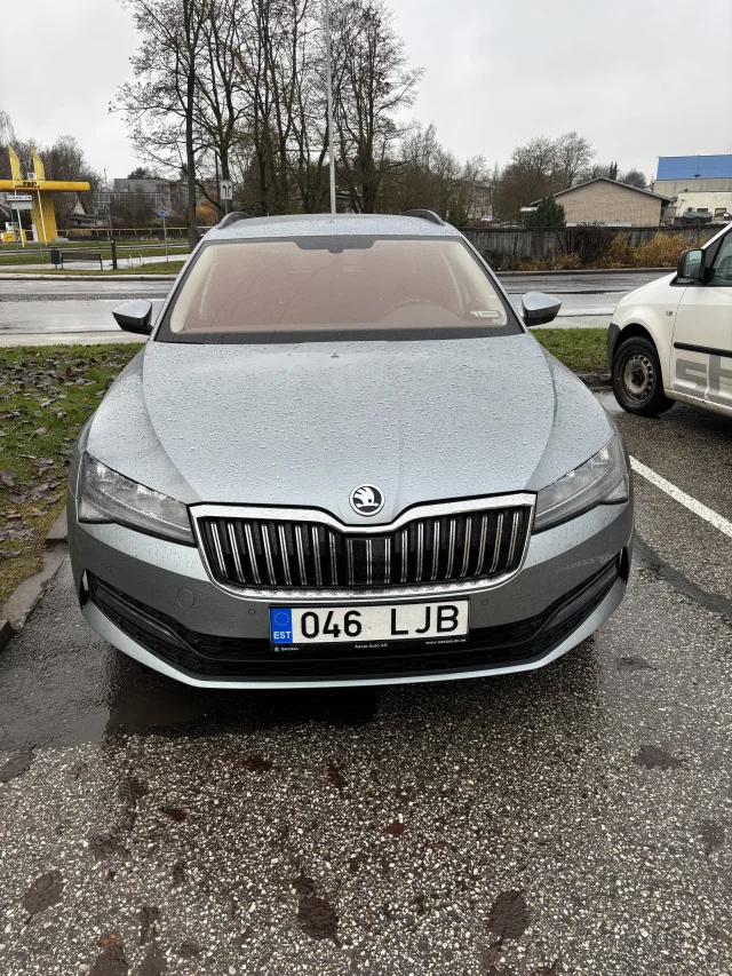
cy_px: 488
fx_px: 733
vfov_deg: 67.3
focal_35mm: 26
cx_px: 366
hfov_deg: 53.1
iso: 50
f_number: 1.6
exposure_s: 1/359
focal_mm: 5.96
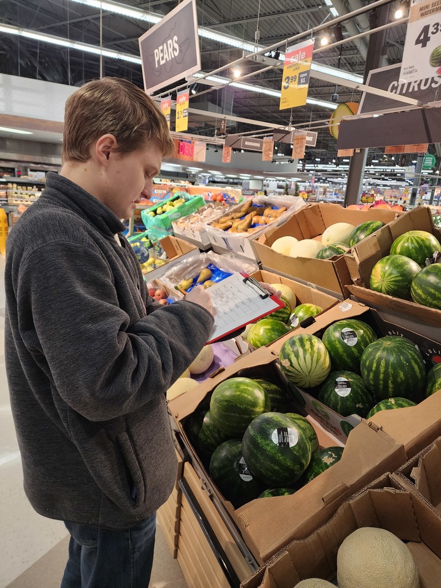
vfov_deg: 73.9
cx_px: 220
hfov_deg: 58.9
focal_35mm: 23
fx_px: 391
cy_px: 294
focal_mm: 6.4
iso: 250
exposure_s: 1/120
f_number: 1.8
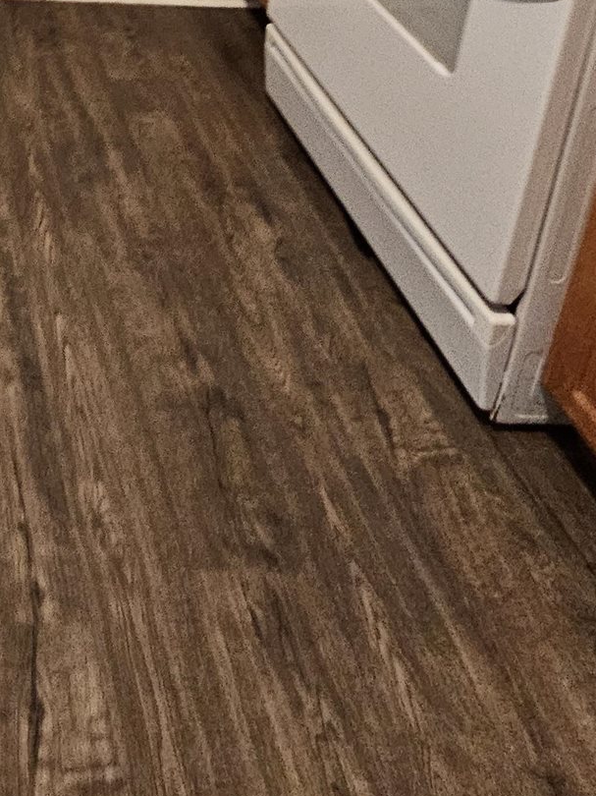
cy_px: -307
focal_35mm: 37
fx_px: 850
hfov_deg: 31.0
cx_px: -158
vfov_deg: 32.5
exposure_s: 1/30
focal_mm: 2.2
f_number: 2.2
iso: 400
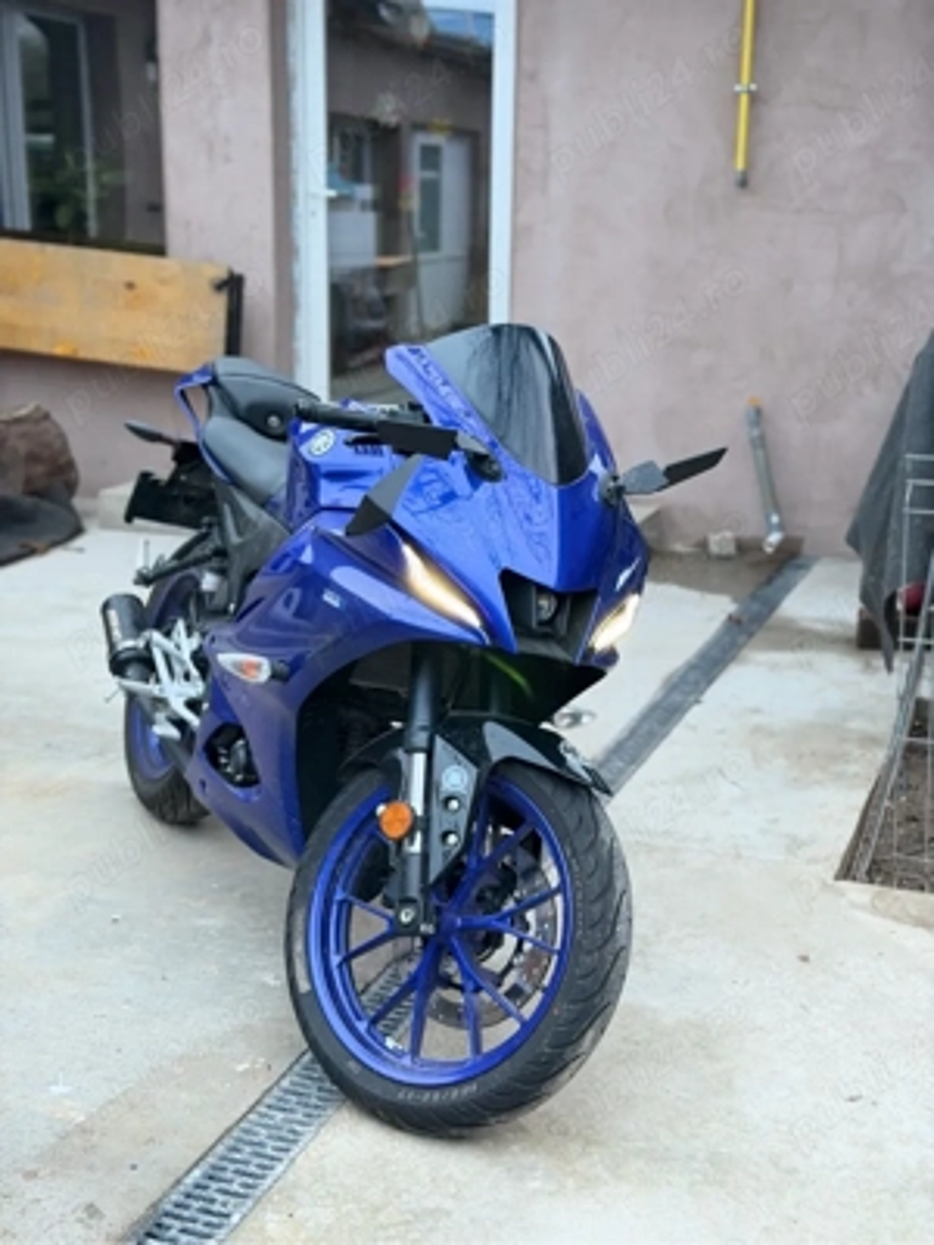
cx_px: 467
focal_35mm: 48
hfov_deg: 30.3
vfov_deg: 39.7
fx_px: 1727
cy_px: 622
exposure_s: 1/60
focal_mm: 6.76
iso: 250
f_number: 1.78
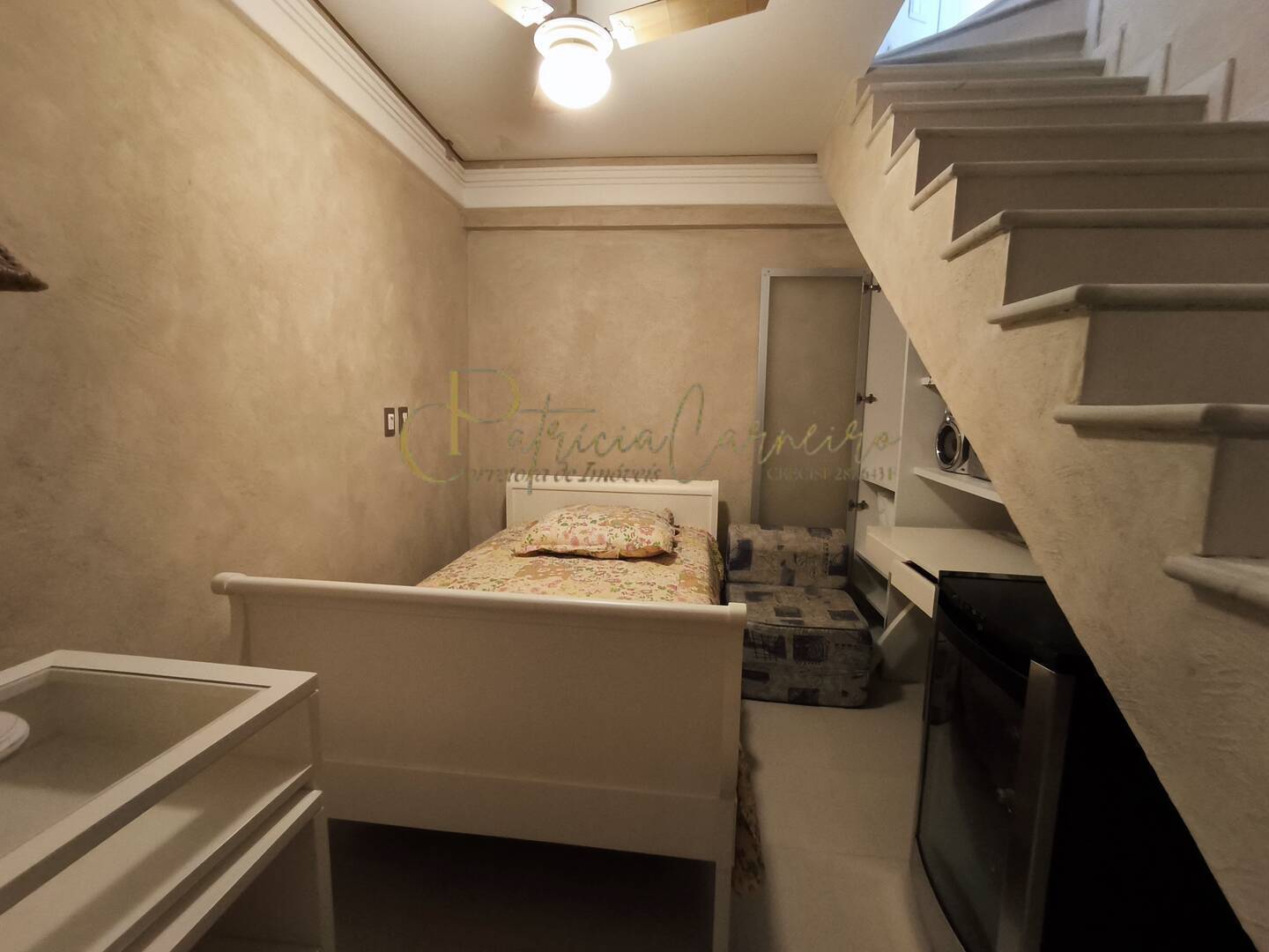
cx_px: 634
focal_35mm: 16
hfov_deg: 94.5
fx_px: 587
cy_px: 476
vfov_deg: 78.1
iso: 640
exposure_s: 1/24
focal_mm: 1.65
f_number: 2.2
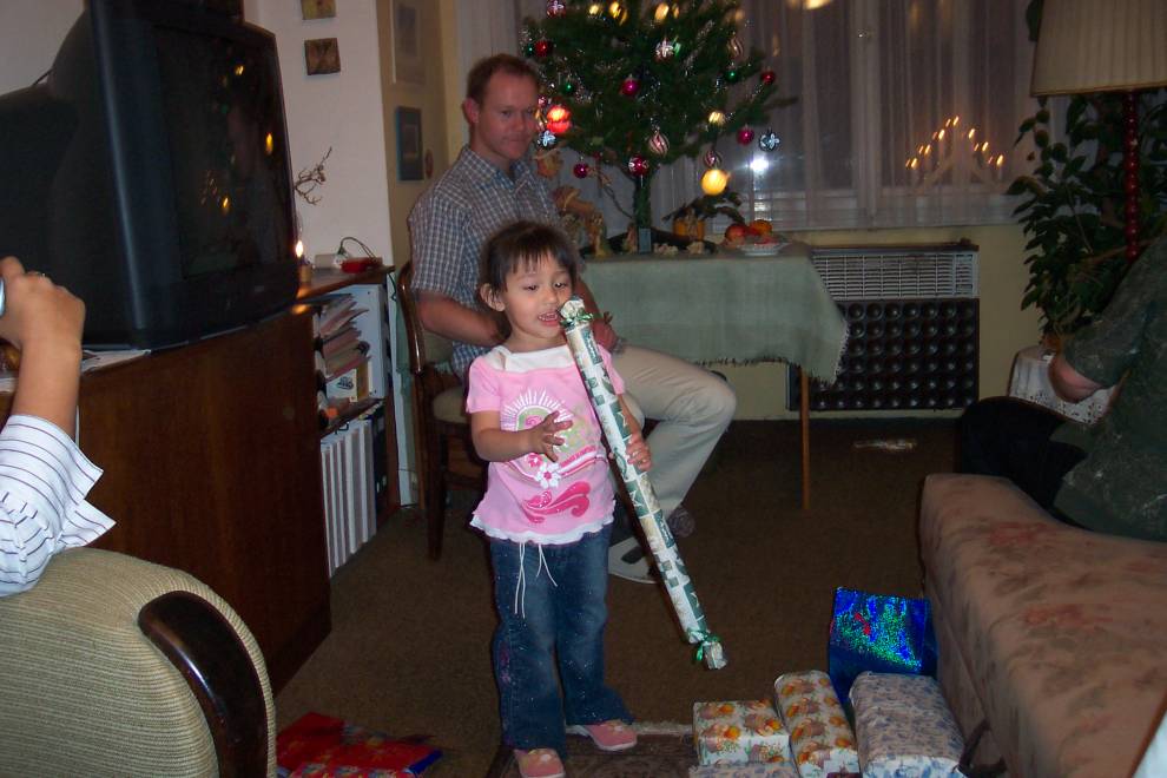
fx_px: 1232
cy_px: 389
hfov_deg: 50.7
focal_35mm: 38
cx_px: 584
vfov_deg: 35.1
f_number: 2.8
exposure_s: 1/30
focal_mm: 8
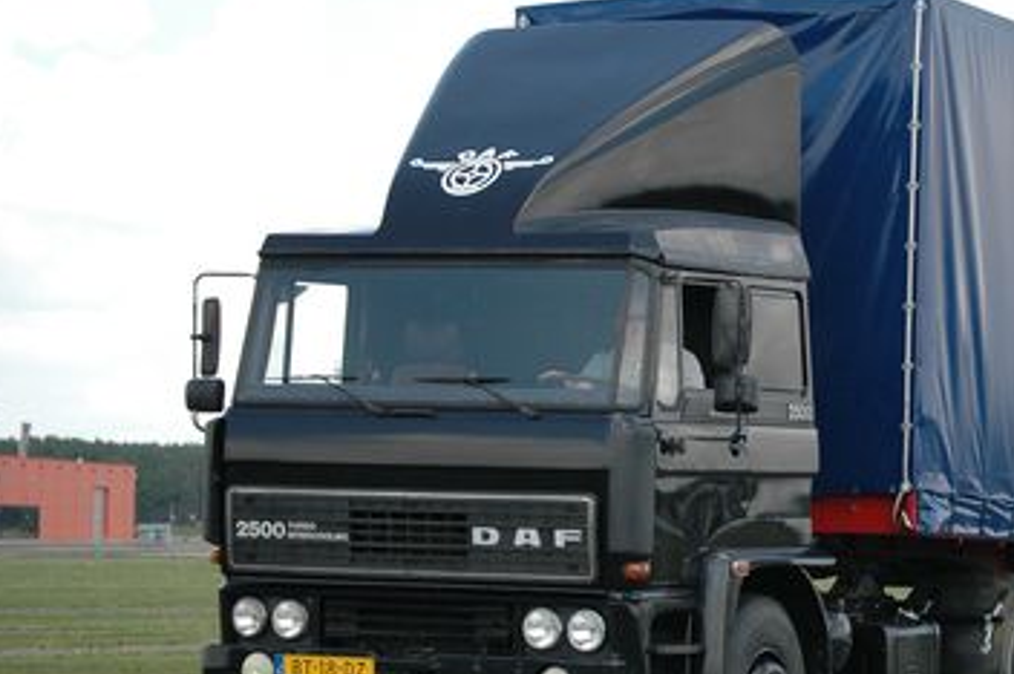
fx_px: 4049
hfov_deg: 14.2
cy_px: 320
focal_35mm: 144
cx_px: 818
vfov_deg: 9.5
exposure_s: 1/1250
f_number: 4
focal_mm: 55
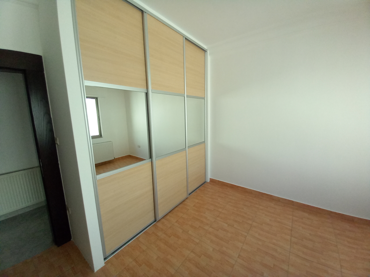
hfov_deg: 106.2
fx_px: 139
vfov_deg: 89.9
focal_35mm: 13
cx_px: 185
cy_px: 138
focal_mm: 1.13
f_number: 2.2
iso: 80
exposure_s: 1/120
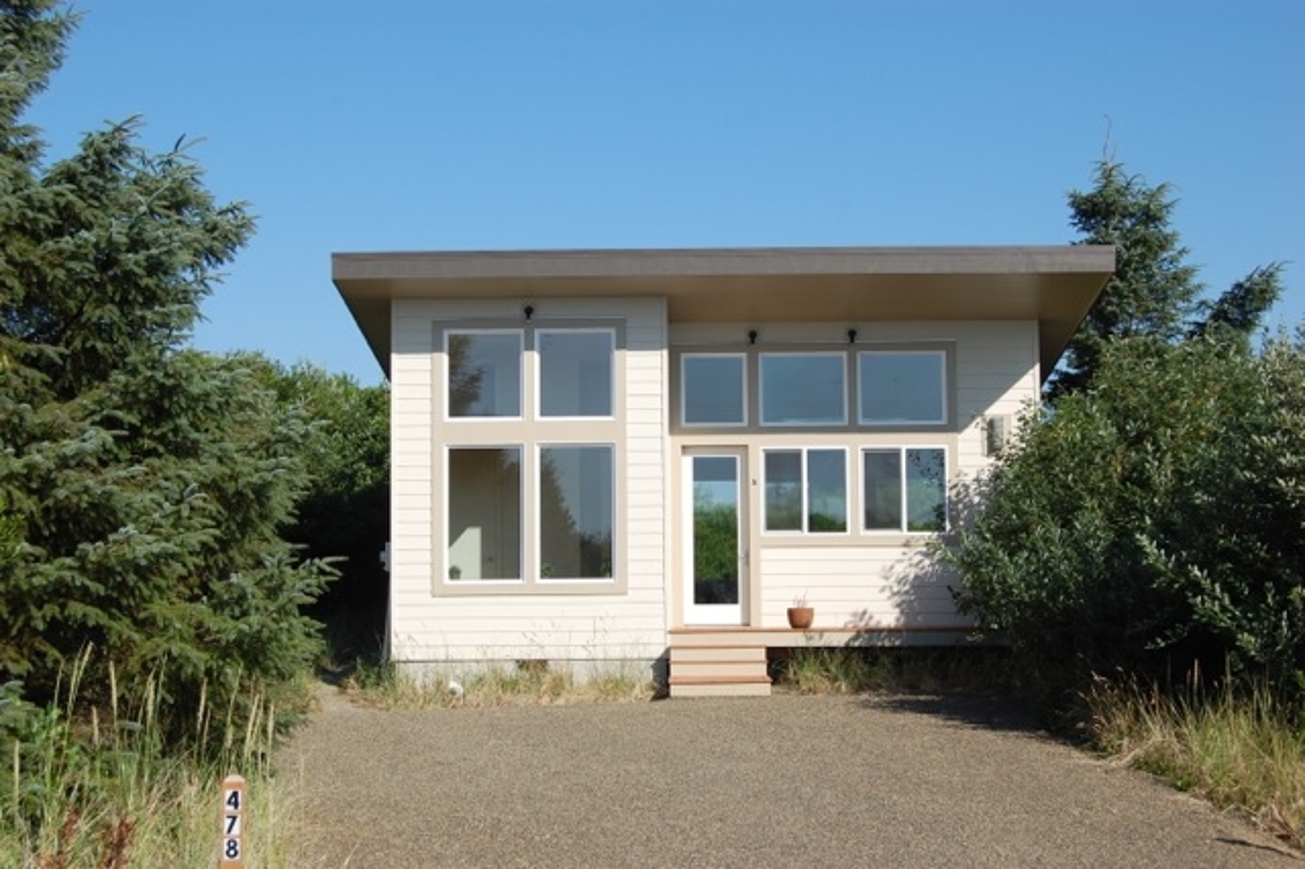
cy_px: 434
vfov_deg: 23.8
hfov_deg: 35.1
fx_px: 2065
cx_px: 652
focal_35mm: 57
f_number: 10
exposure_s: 1/400
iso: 200
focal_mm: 38
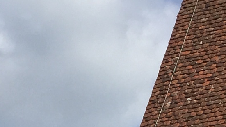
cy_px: 401
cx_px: 23
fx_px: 1121
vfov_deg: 6.0
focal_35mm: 187
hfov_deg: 11.4
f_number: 2.2
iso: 32
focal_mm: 4.15
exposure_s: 1/3049
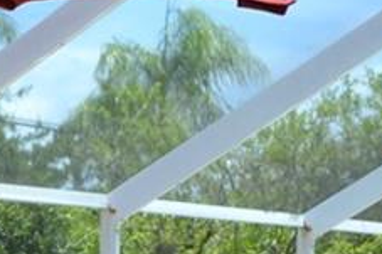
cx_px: -266
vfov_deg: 7.0
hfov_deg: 10.3
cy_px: 523
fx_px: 2015
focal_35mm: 190
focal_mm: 18
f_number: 6.3
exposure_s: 1/160
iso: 100
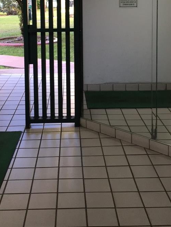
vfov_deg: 35.2
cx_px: 75
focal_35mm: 52
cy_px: 34
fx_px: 342
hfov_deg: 28.0
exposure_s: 1/30
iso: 32
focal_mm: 4.15
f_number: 2.2
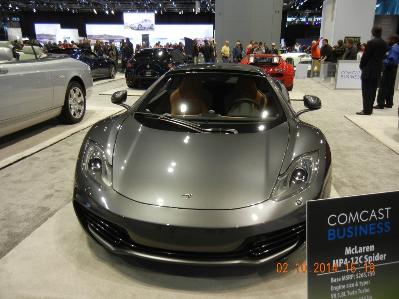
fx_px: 346
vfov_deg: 46.8
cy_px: 150
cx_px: 200
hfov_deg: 60.0
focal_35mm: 30
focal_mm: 5.4
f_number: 3.5
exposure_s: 1/58.7
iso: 355
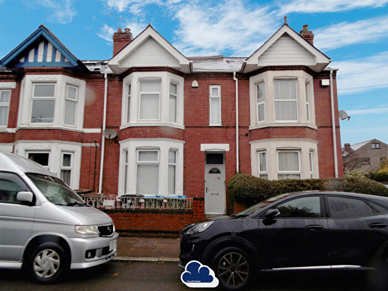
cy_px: 146
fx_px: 247
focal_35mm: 22
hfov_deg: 76.4
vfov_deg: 61.1
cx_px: 194
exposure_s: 1/125
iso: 100
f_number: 3
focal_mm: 4
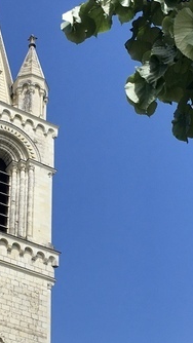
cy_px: 255
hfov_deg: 12.5
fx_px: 882
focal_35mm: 97
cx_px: 85
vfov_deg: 21.8
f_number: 2.2
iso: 25
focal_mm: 4.15
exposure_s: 1/1748
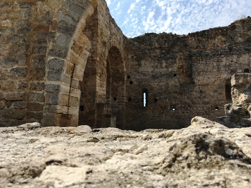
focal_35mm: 29
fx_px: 210
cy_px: 94
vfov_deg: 48.2
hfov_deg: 61.7
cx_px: 126
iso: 25
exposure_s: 1/1425
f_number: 2.2
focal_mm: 4.15
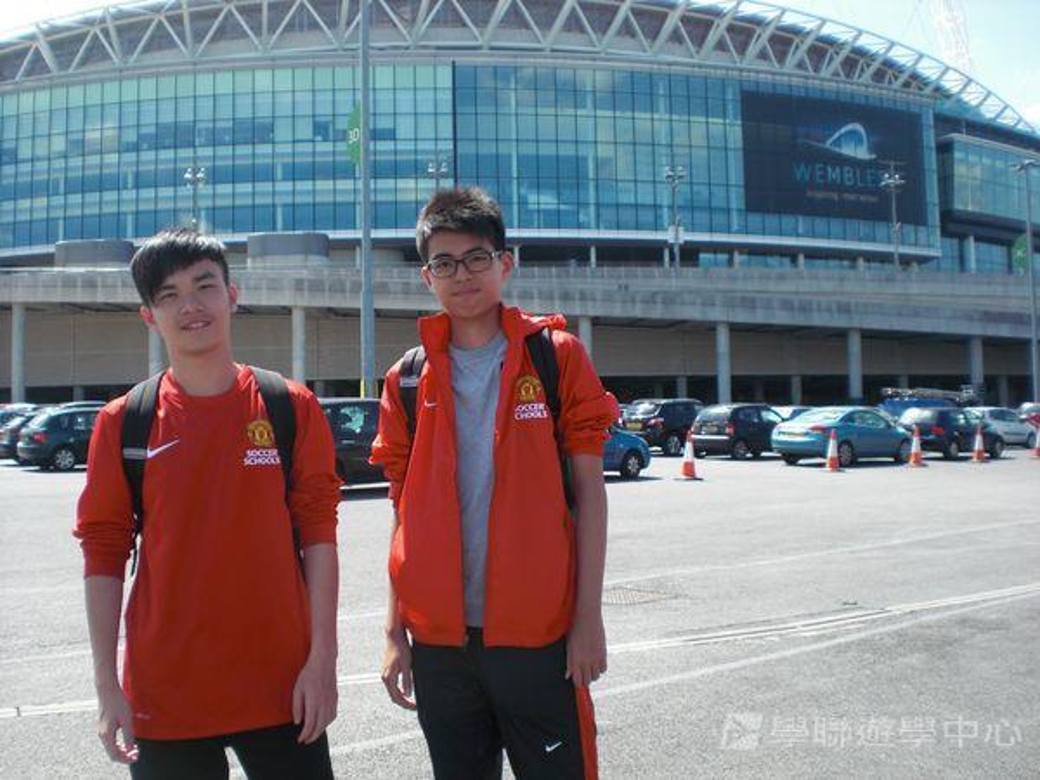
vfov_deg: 37.7
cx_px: 520
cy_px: 390
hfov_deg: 49.0
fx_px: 1142
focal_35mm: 38
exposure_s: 1/400
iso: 64
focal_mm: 6.3
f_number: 3.1
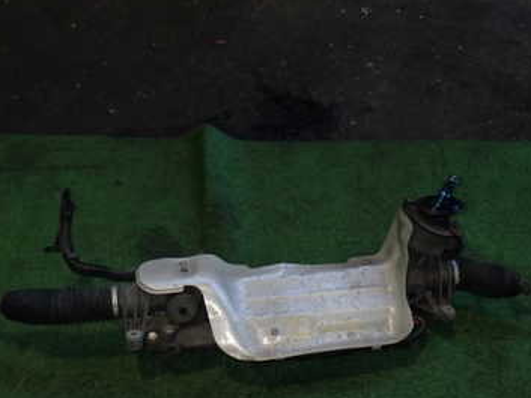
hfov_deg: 37.5
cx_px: 269
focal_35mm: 51
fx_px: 783
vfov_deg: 28.3
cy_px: 273
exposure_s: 1/30
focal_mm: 5.4
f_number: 6.3
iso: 400
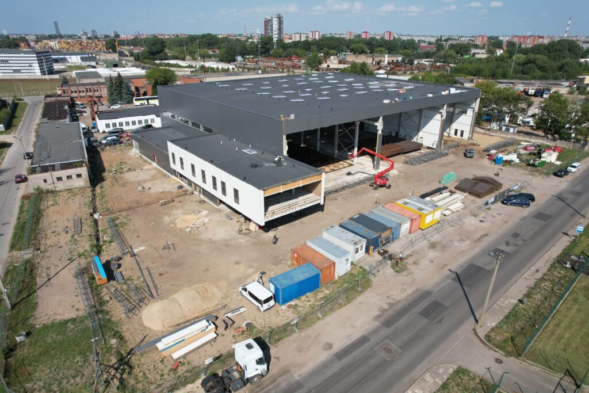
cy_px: 196
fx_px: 360
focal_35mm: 22
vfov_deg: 57.2
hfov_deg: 78.6
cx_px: 294
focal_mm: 8.38
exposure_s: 1/2500
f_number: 2.8
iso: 120
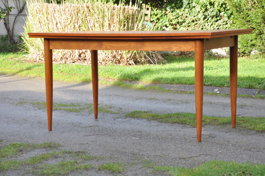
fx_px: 684
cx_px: 132
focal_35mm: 93
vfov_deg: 14.7
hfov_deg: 21.9
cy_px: 88
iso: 500
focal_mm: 62
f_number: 8
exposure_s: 1/250
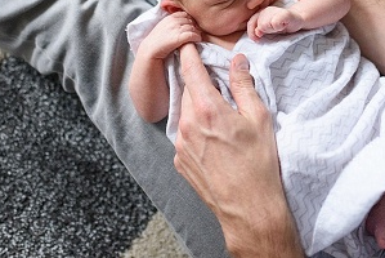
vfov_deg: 14.7
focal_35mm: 90
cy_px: -47
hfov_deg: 22.4
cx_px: 277
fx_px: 963
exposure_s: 1/250
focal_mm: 35
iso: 2000
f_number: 2
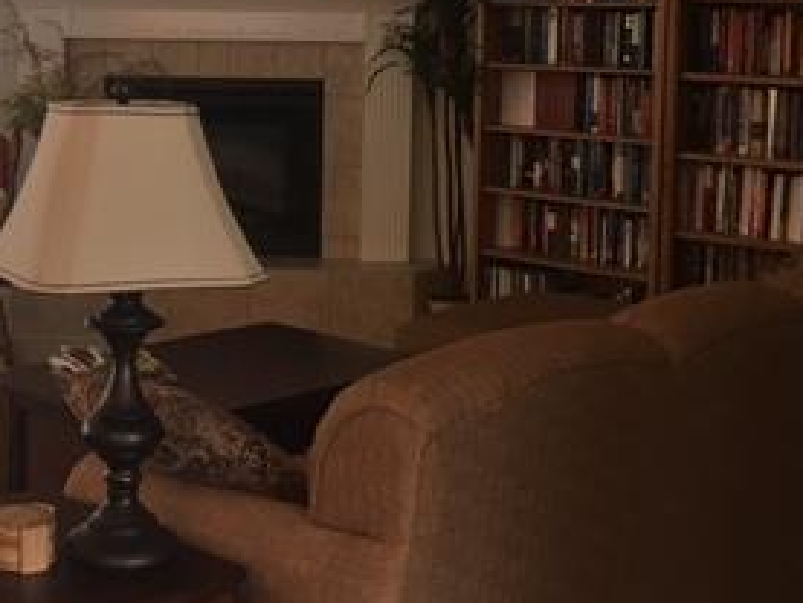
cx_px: 177
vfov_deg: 21.6
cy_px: 96
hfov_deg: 28.4
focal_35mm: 67
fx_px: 1555
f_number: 2.2
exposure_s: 1/30
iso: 125
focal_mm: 4.15
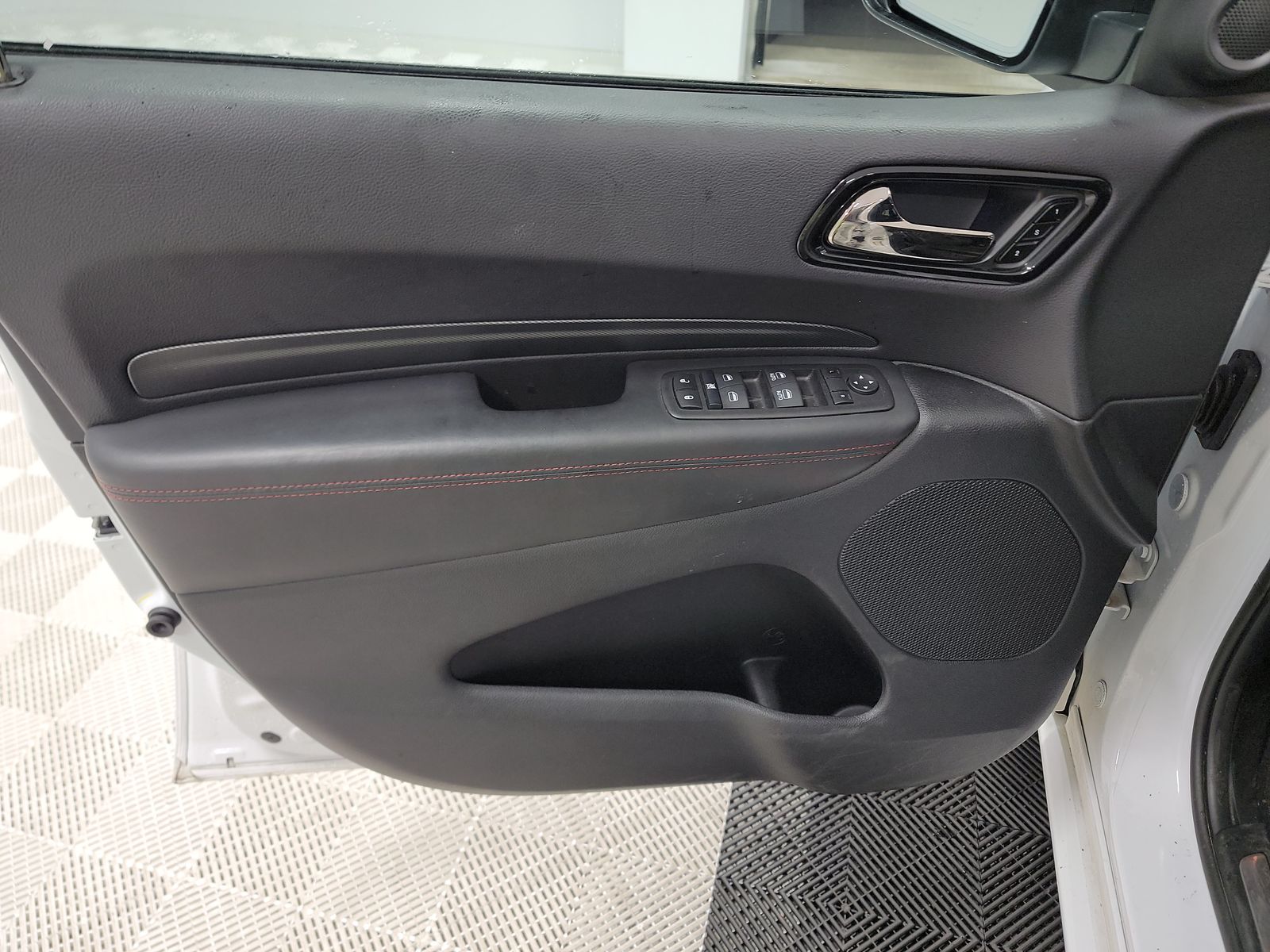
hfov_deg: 71.6
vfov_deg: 56.8
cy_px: 476
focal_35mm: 24
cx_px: 635
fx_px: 881
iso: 151
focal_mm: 6.7
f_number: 1.8
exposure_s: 1/59
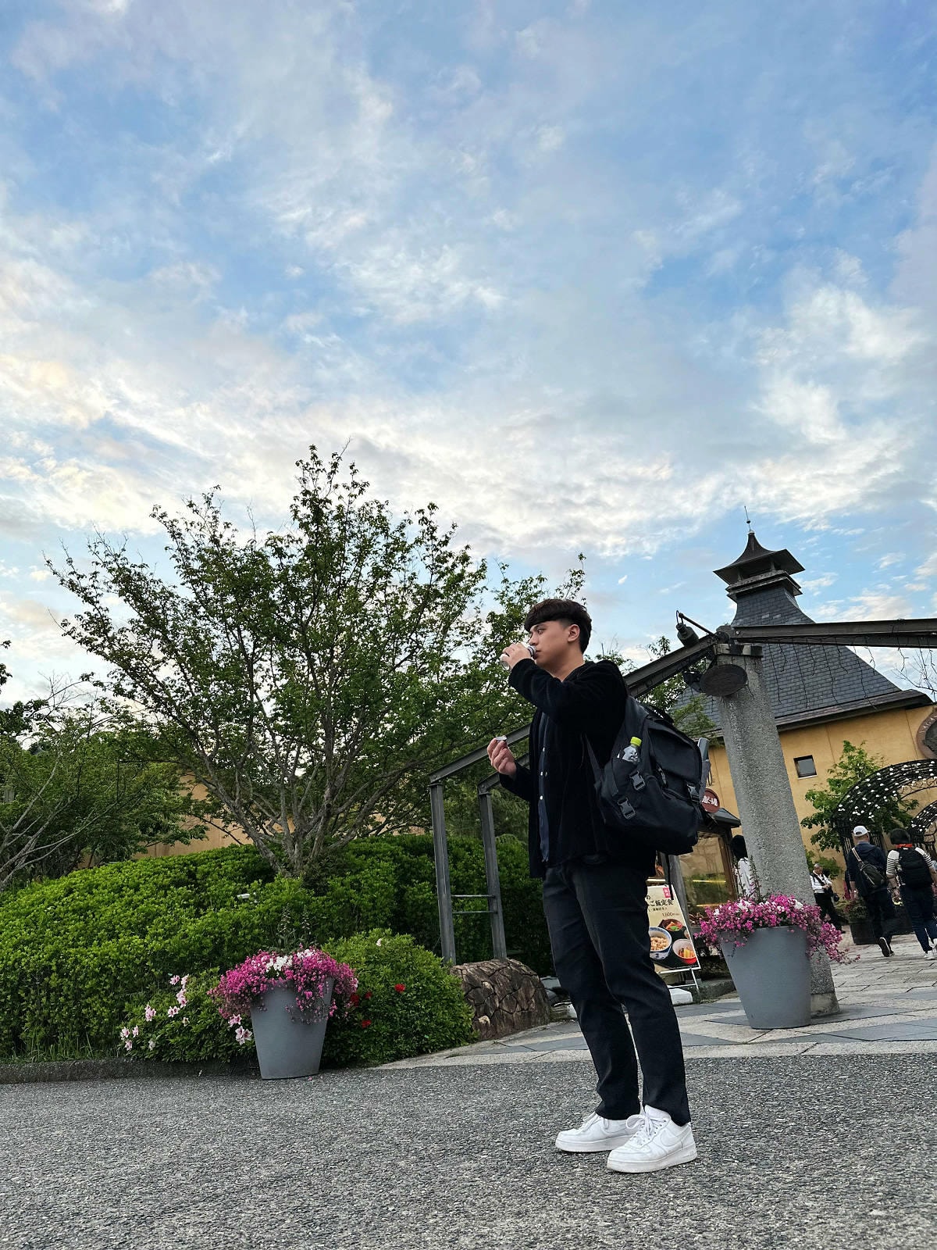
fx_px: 866
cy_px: 625
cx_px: 468
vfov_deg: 71.6
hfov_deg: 56.8
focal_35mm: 24
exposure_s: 1/1289
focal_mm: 6.86
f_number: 1.78
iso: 80
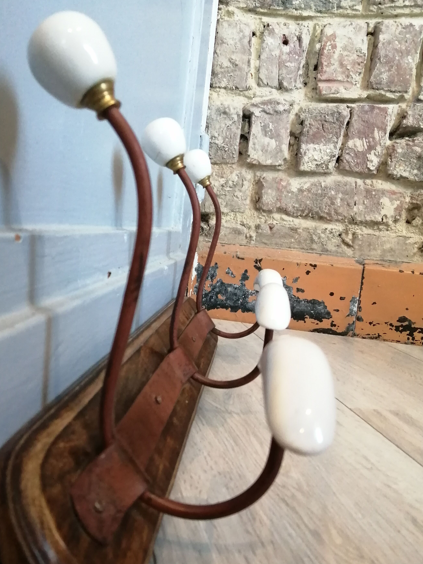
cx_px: 191
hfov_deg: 45.4
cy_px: 301
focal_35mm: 31
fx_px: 505
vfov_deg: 58.3
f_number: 1.8
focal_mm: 3.46
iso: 320
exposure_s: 1/25
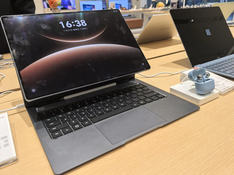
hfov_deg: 65.3
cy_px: 88
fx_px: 183
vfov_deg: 51.4
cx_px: 117
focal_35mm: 27
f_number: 2
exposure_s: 1/100
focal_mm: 6.98
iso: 64
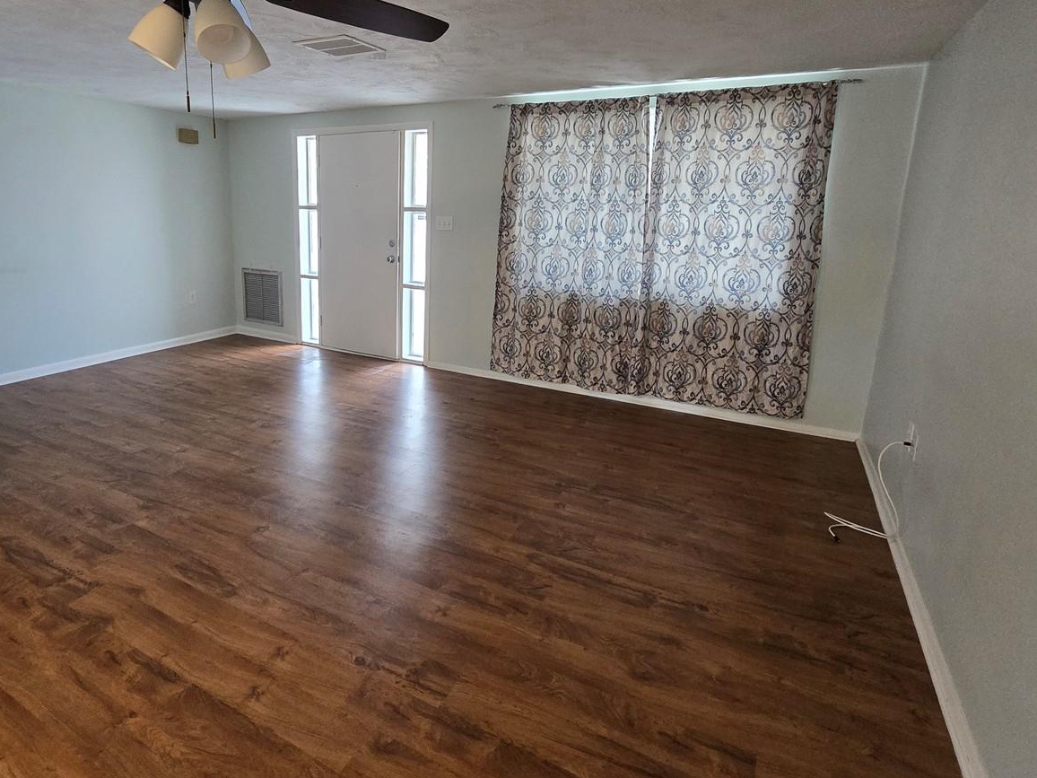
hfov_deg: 87.2
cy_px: 331
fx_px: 539
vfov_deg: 71.2
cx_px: 442
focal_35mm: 18
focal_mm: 2.2
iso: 640
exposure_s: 1/60
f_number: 2.2
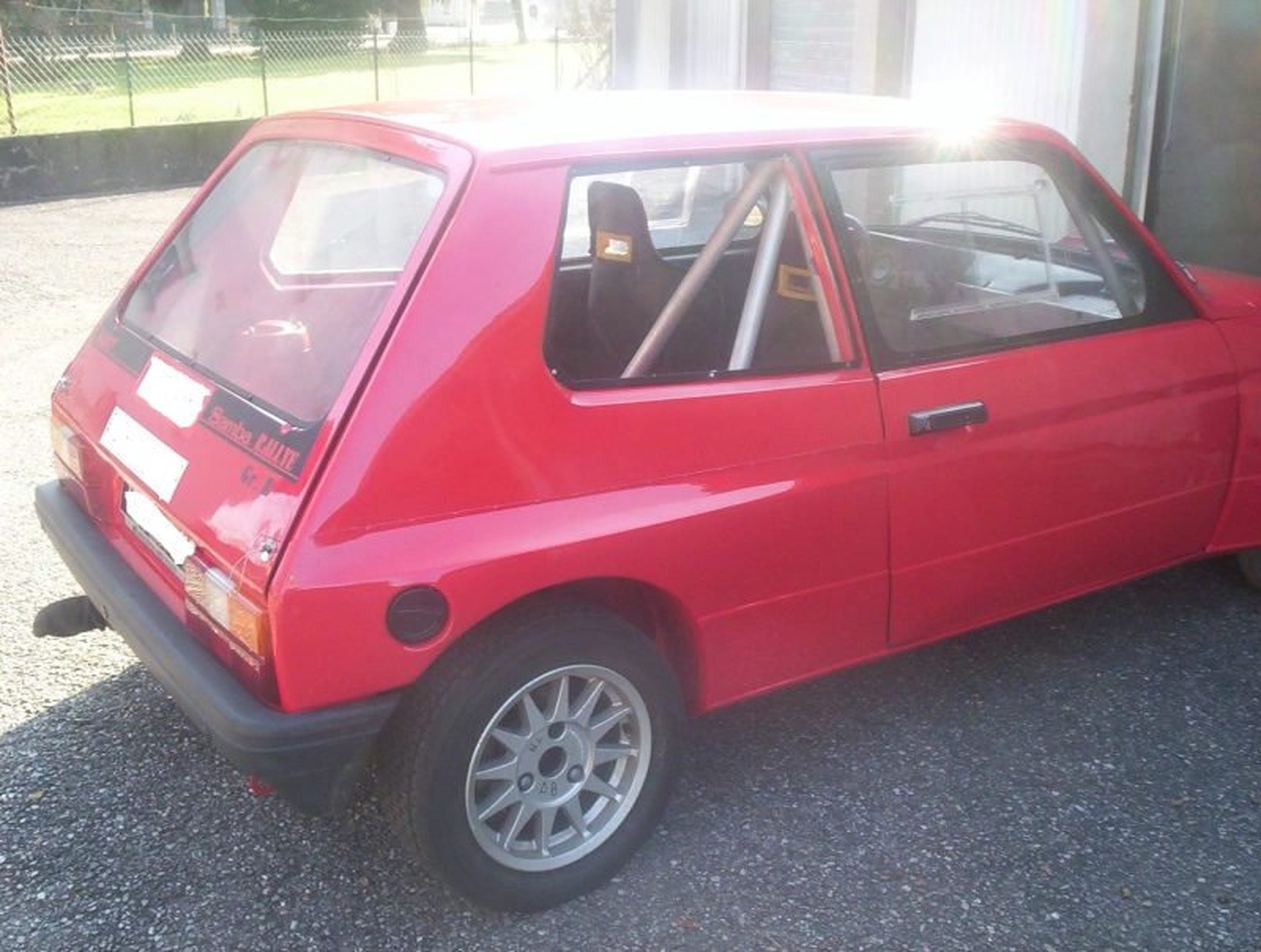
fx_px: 1388
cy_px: 476
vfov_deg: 37.9
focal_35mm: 38
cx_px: 630
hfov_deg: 48.9
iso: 100
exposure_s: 1/66
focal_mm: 4.99
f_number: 4.5
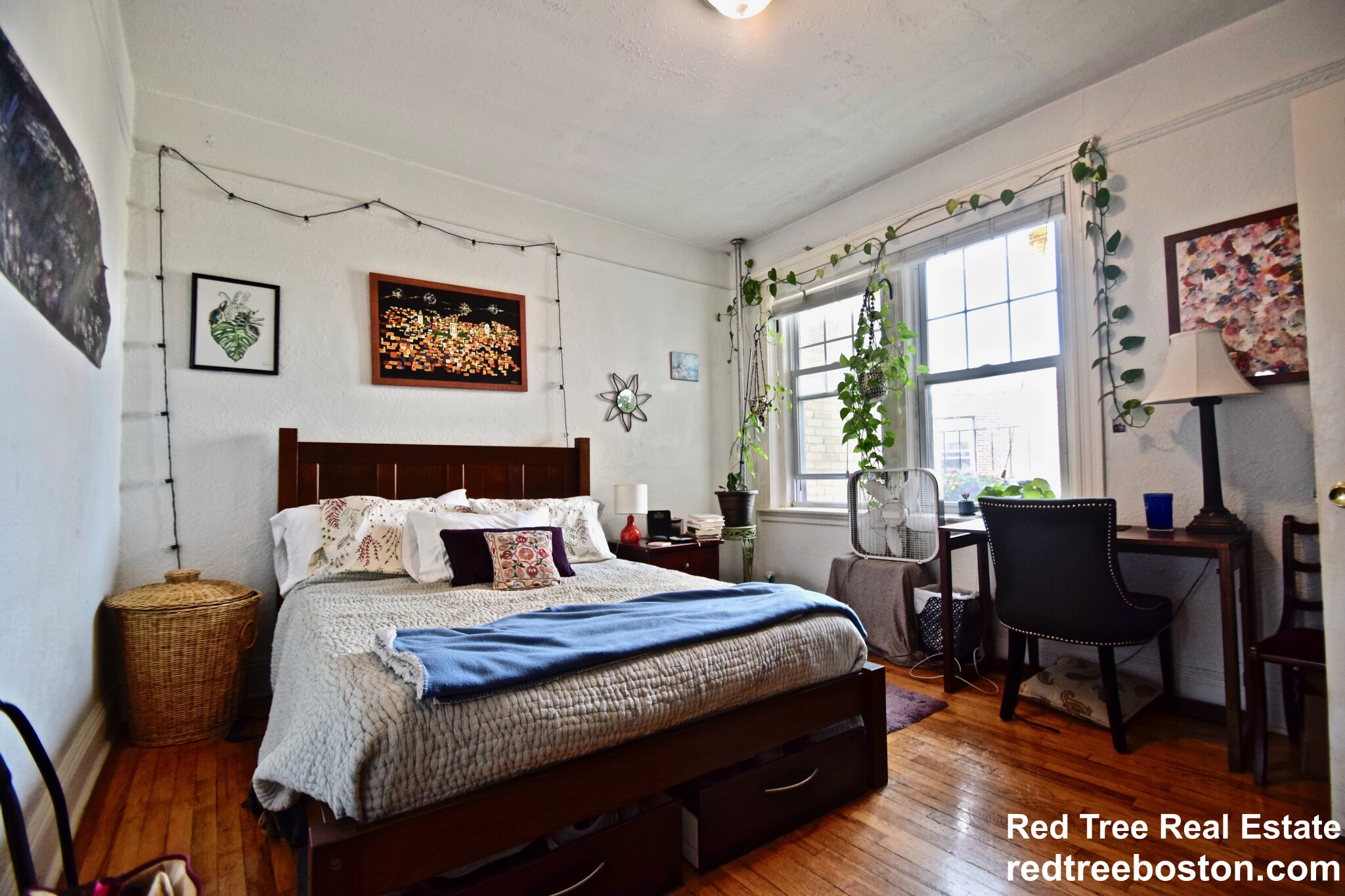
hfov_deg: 100.4
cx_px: 672
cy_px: 448
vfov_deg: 77.3
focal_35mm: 15
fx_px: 560
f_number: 4
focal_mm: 10
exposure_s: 1/60
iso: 560
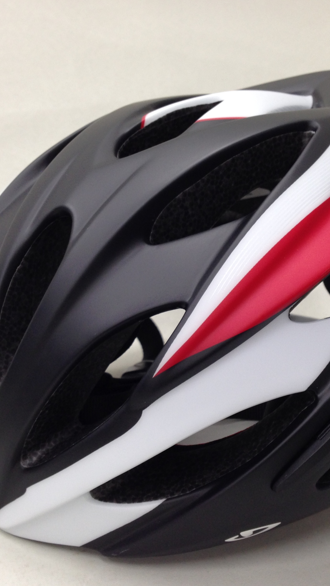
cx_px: 180
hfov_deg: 24.9
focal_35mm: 48
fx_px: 747
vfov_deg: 42.9
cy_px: 293
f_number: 2.4
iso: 80
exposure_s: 1/20
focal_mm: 4.12
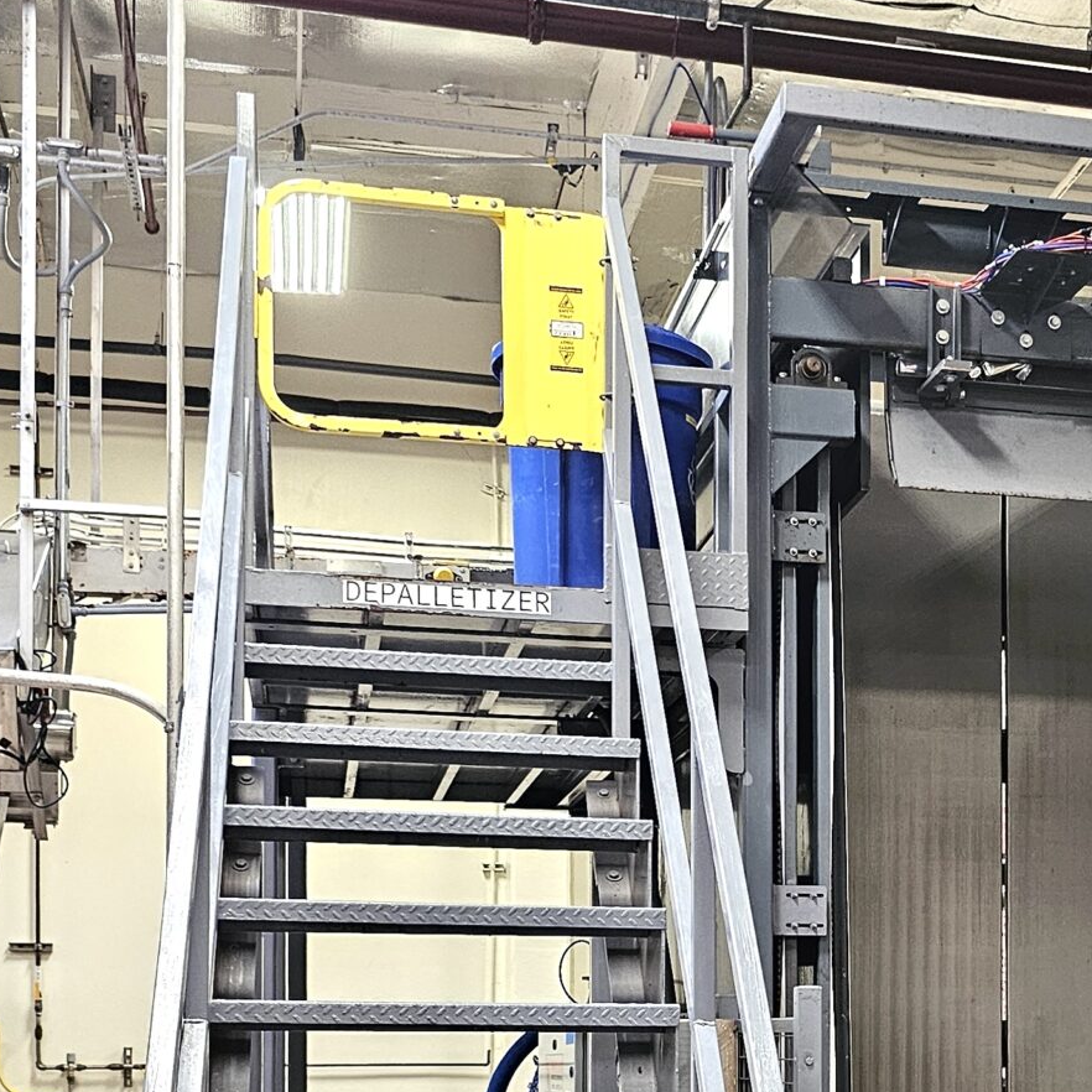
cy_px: 1005
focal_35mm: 59
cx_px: 836
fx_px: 2106
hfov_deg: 28.6
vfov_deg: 27.9
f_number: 1.7
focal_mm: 6.3
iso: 400
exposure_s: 1/120
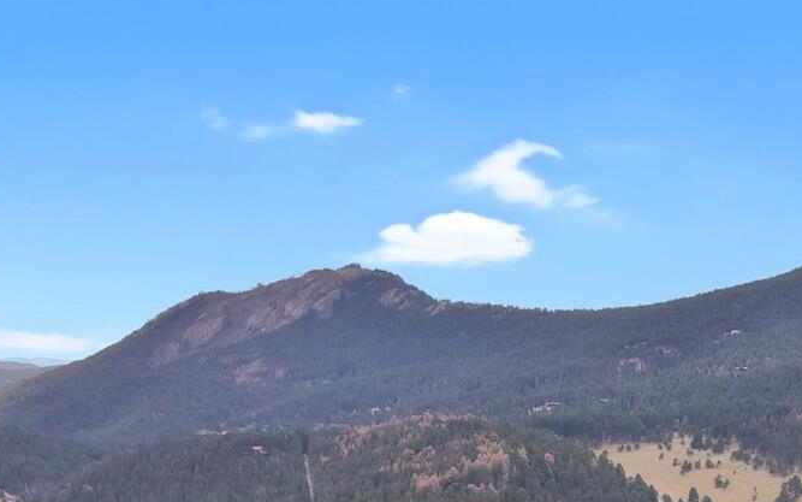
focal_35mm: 61
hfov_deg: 31.9
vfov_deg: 19.1
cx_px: 717
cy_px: 714
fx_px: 1333
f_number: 2.8
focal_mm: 4.5
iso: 110
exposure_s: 1/200
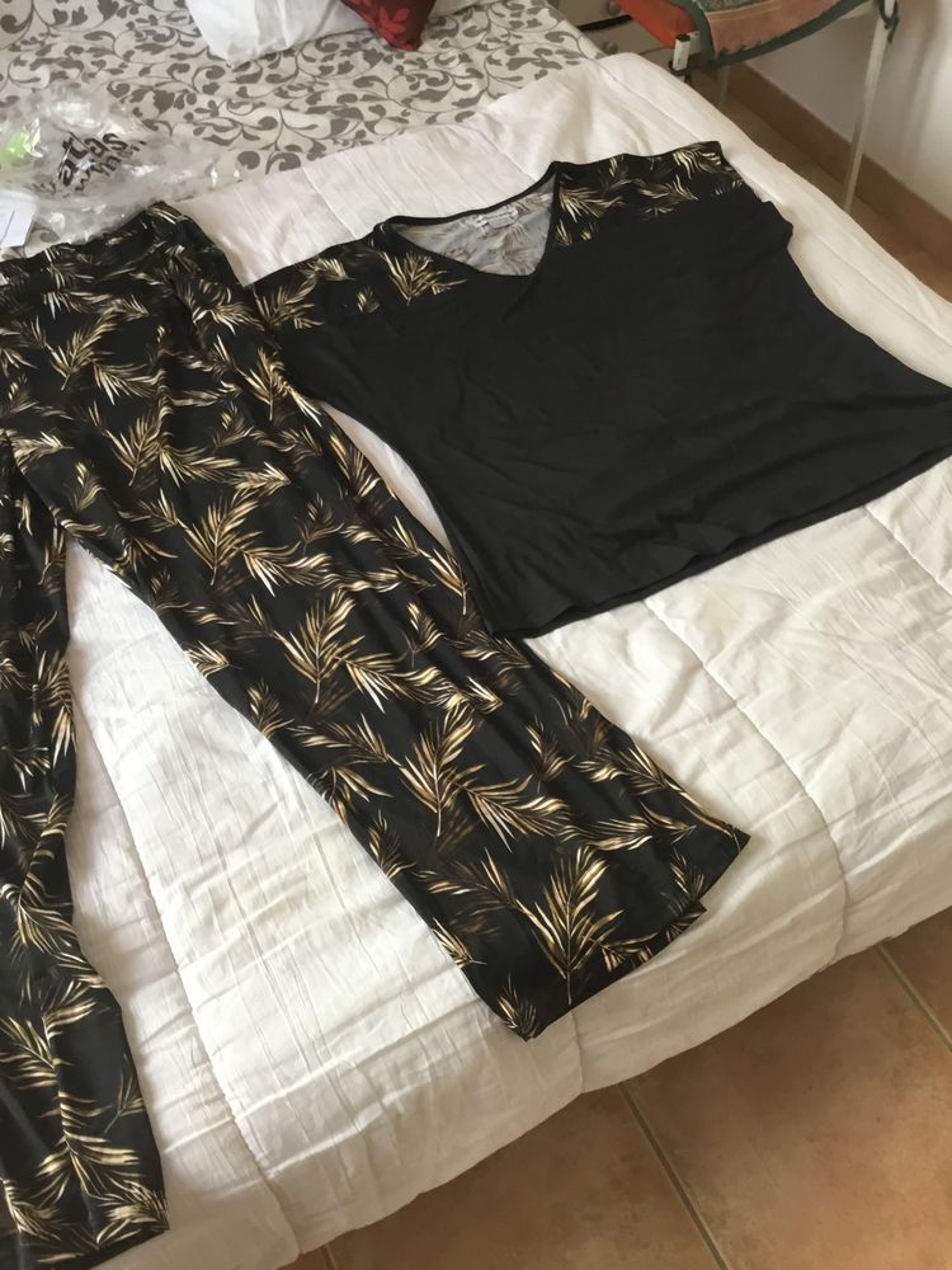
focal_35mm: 31
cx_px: 476
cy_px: 635
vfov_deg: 58.4
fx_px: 1137
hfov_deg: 45.4
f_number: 2.4
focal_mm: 3.3
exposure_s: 1/33
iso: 80
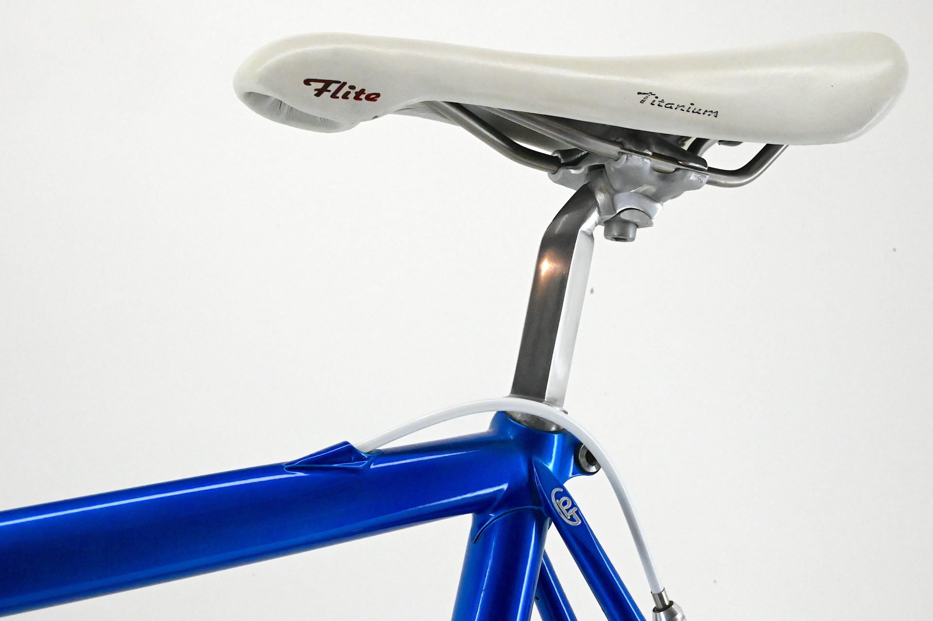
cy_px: 310
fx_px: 1814
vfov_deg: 19.4
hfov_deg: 28.9
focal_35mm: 70
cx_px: 466
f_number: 20
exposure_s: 1/640
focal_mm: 70
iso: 20000
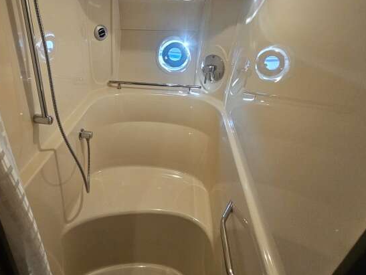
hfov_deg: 82.5
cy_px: 97
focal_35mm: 19
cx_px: 130
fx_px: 201
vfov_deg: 67.3
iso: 320
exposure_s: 1/40
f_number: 2.2
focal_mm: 2.2
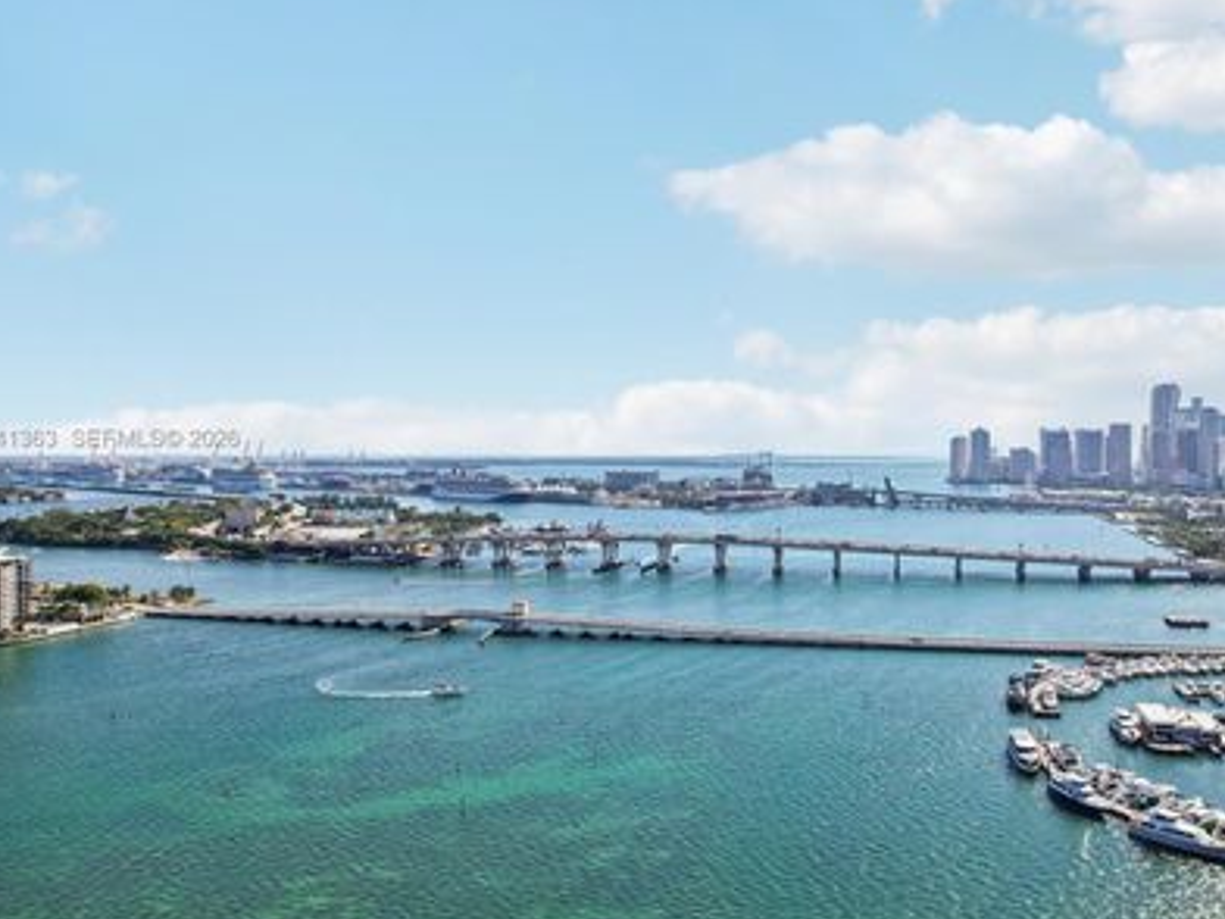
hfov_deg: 64.9
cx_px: 716
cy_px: 439
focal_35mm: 27
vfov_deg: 51.3
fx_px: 955
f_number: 2.8
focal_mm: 8.4
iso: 130
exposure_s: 1/4000
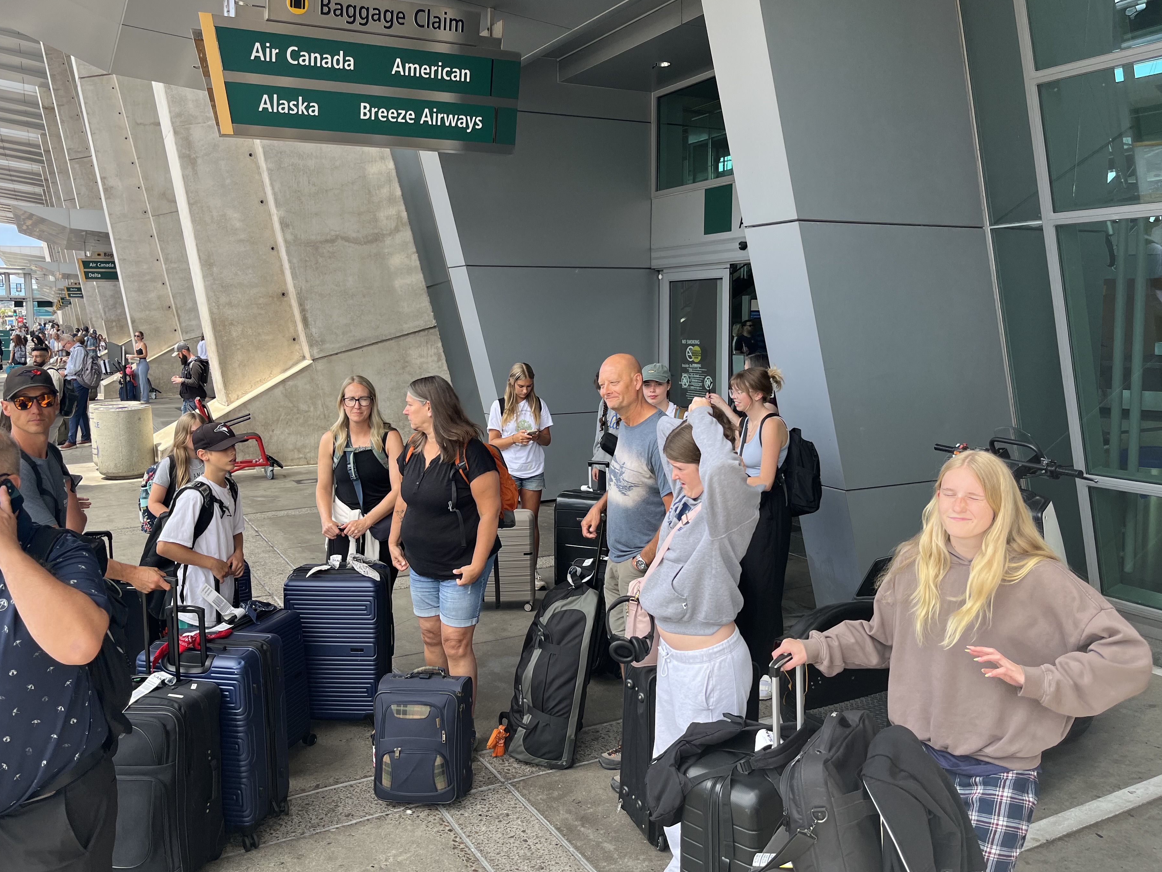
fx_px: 973
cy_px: 406
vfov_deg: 48.2
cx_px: 526
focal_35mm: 29
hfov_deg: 61.5
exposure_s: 1/639
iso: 50
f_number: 1.6
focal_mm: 5.1
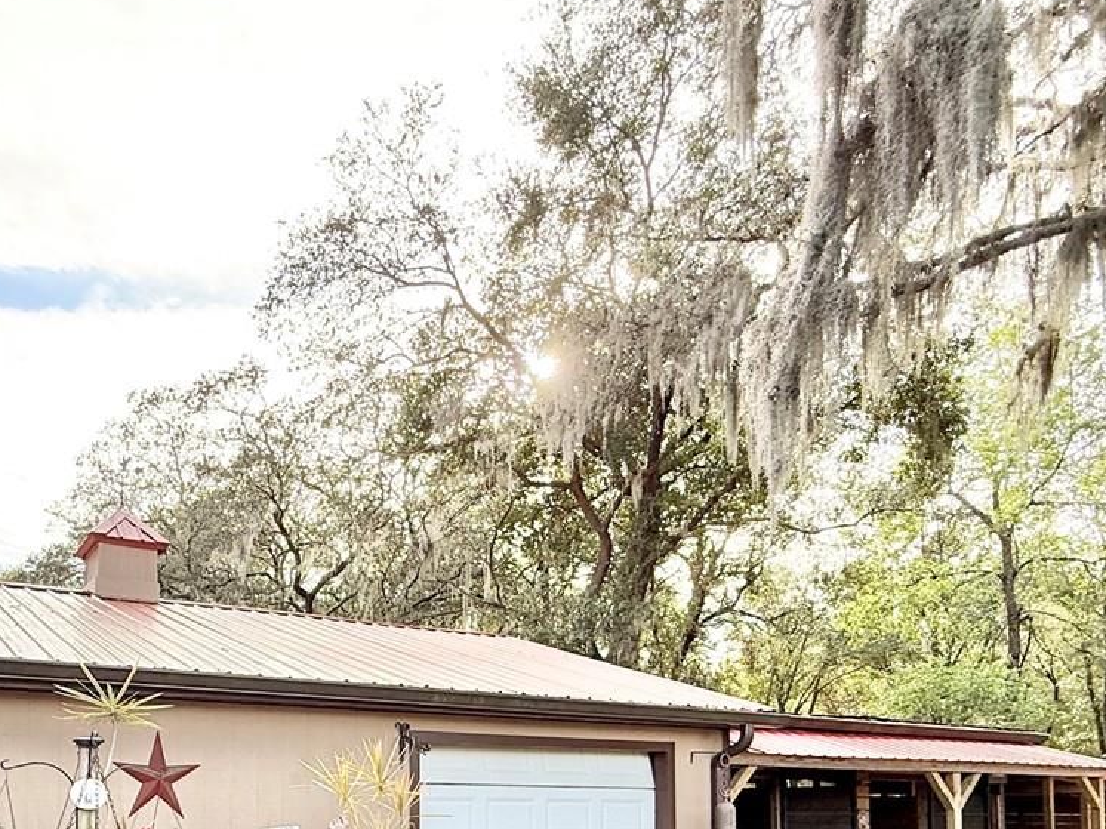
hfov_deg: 57.5
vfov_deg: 42.3
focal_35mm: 30
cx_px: 301
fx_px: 958
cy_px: 771
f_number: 2.2
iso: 64
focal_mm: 2.22
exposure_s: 1/285
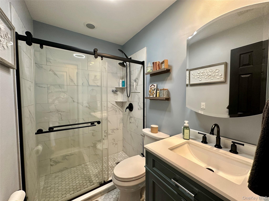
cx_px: 134
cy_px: 100
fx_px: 109
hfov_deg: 102.1
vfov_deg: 85.7
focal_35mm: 14
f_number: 2.2
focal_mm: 2.22
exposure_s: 1/60
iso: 250
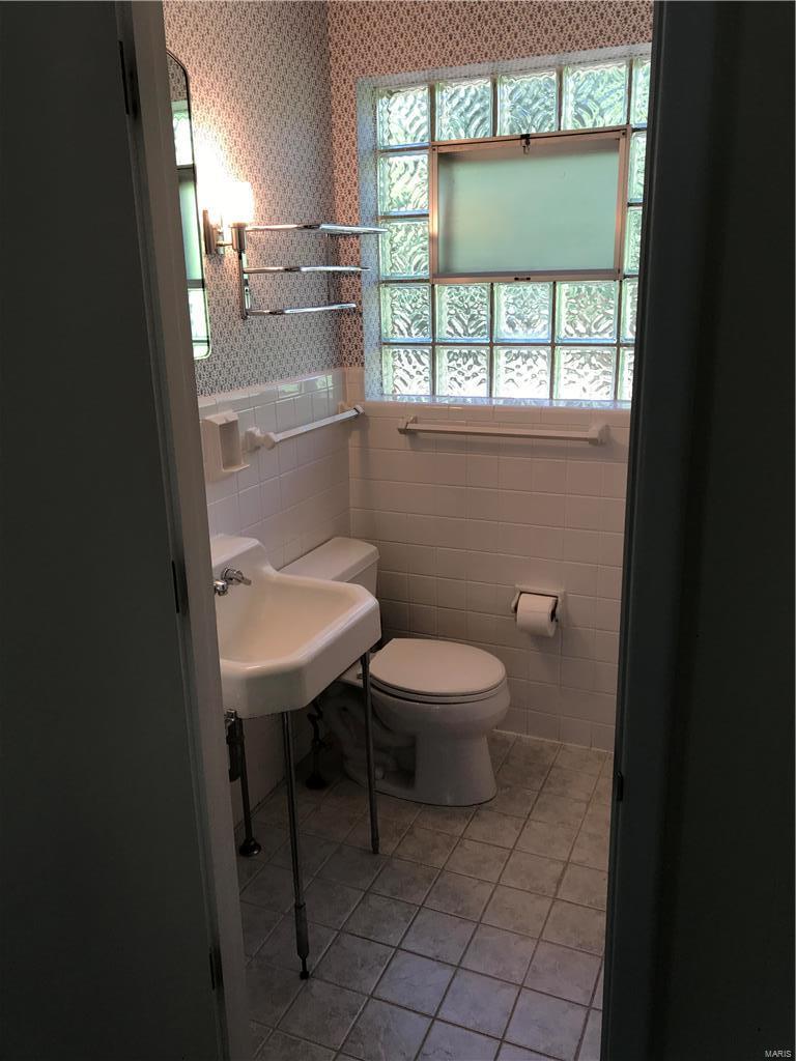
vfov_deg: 63.4
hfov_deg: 49.7
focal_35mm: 28
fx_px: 858
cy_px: 530
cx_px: 398
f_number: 1.8
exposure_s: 1/60
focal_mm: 3.99
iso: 25
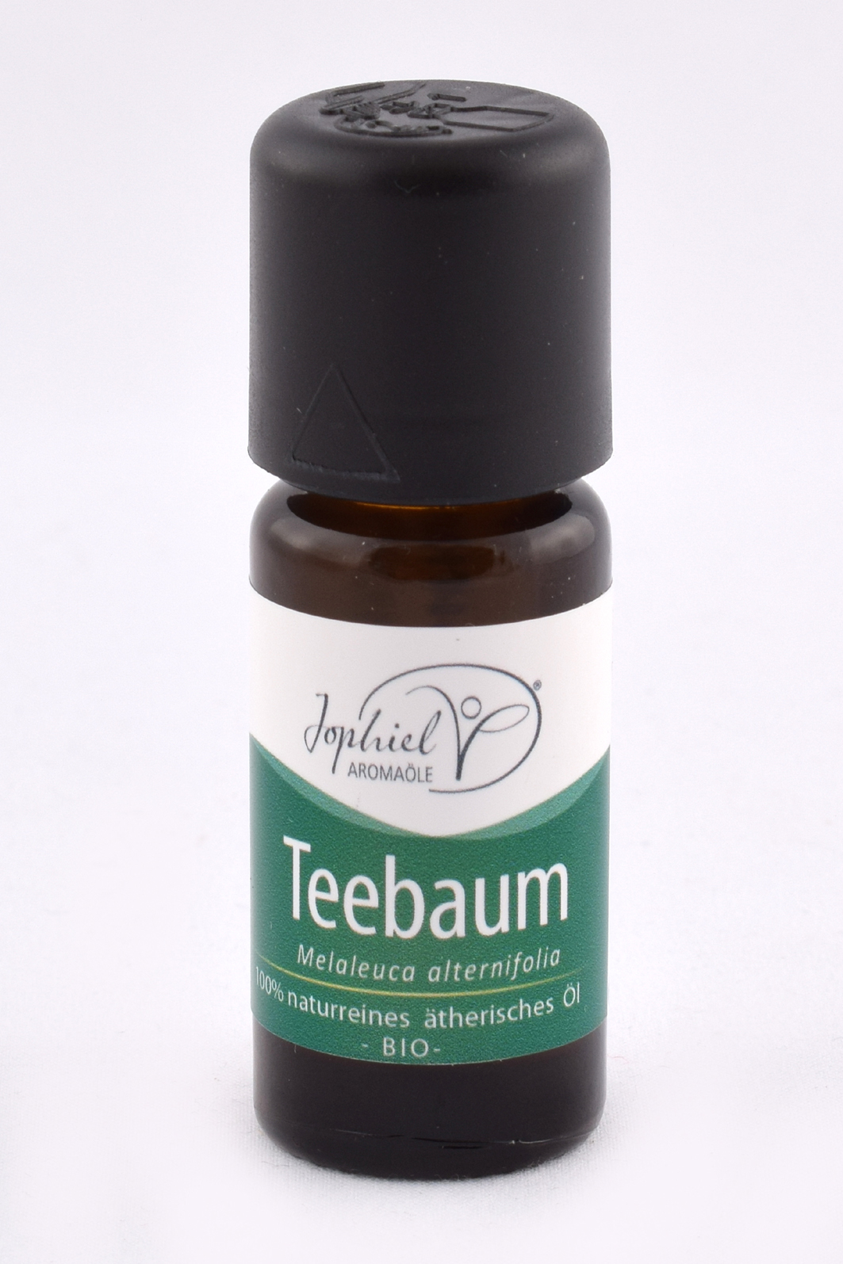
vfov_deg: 24.6
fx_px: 2898
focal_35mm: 82
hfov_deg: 16.5
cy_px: 632
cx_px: 422
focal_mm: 55
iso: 200
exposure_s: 1/125
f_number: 11
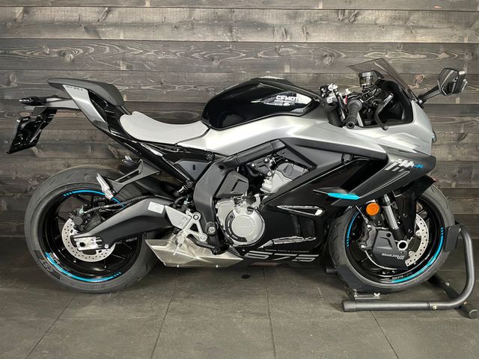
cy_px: 180
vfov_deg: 53.1
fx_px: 360
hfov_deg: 67.3
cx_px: 240
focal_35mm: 26
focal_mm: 4.2
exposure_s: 1/33
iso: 400
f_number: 1.6
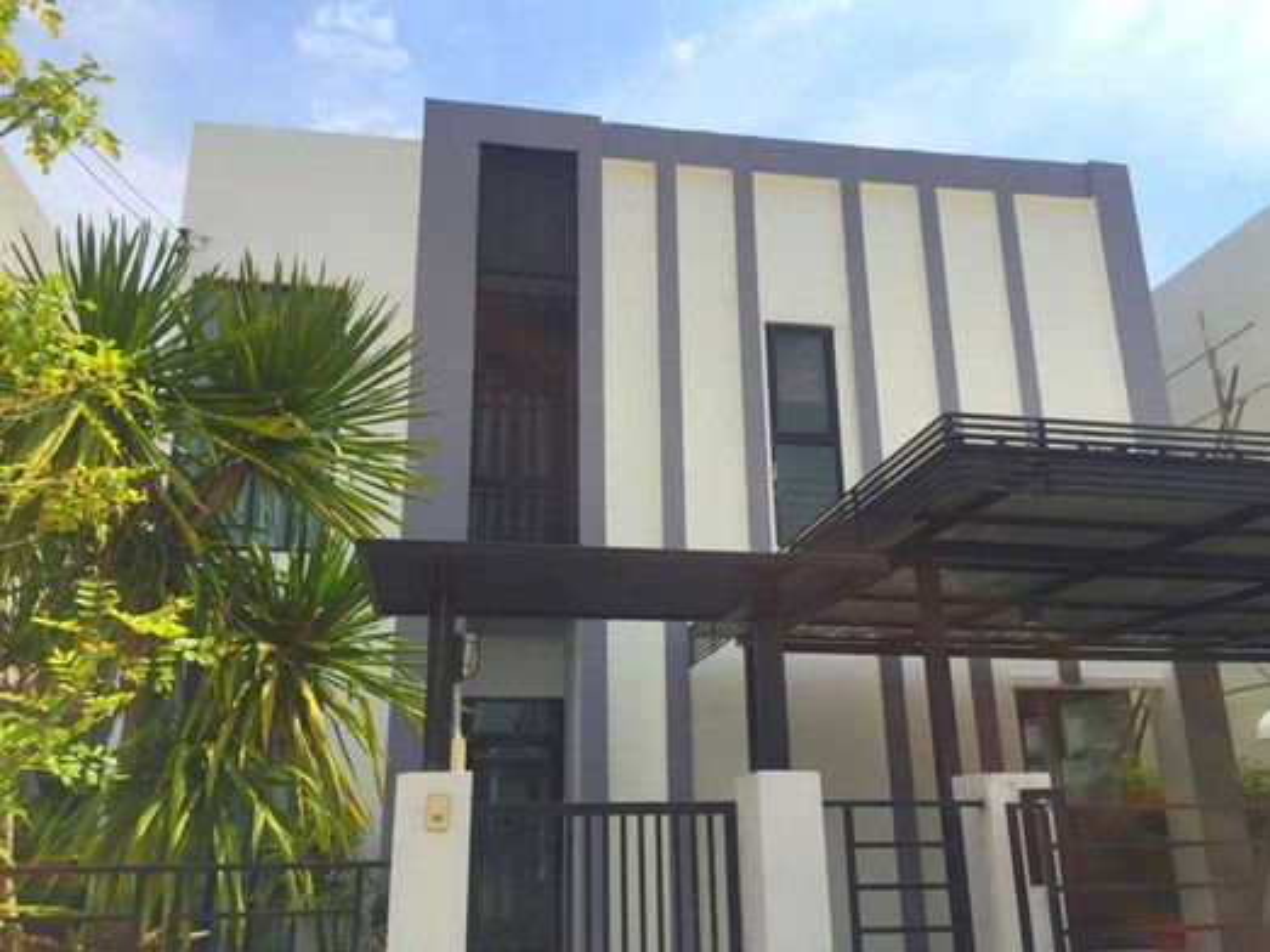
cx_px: 635
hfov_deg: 61.7
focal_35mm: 29
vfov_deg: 48.2
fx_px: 1064
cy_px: 476
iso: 32
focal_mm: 4.15
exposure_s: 1/3300
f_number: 2.2
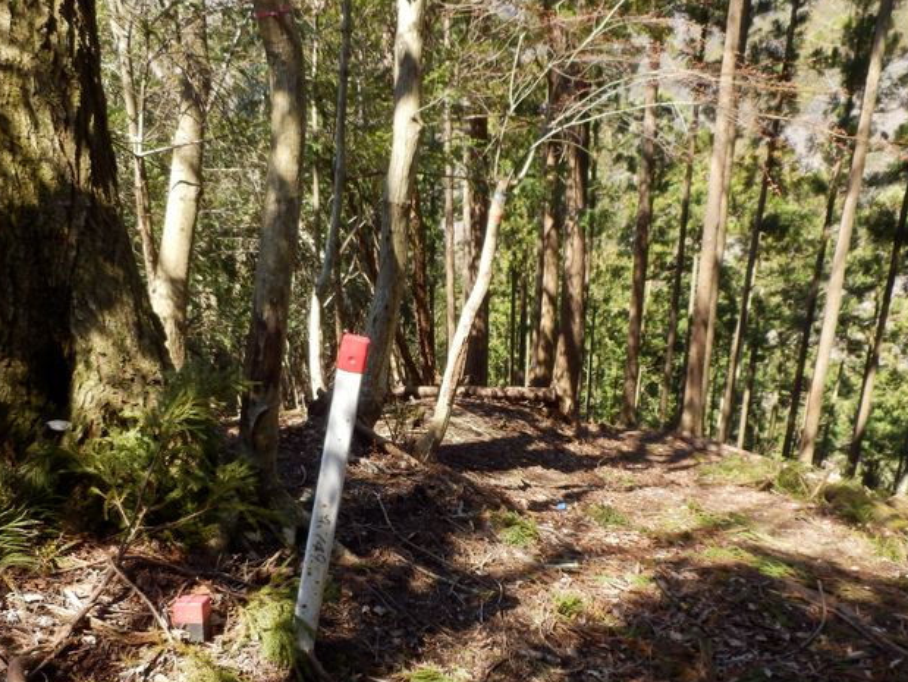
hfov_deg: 58.3
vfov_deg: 45.0
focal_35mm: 31
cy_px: 433
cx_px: 453
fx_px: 814
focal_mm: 4.2
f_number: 3
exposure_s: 1/160
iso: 80
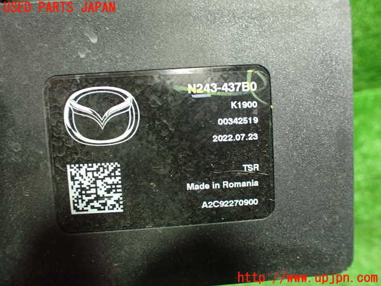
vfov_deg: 46.8
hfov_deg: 60.0
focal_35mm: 30
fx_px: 330
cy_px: 143
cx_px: 190
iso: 800
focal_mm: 5.4
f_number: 2.3
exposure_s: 1/40
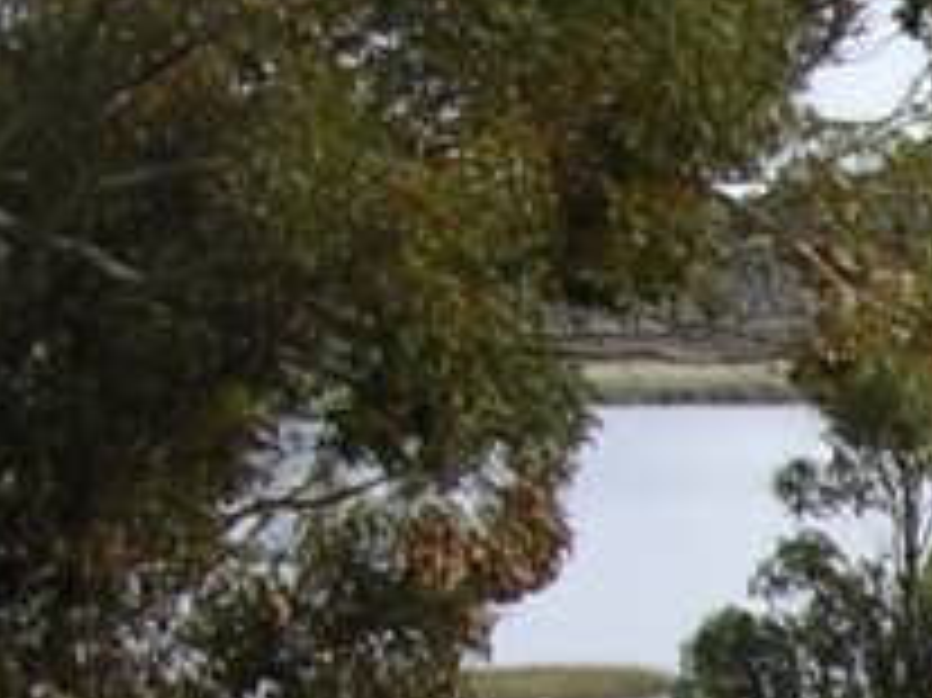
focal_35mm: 220
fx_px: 5920
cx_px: 1936
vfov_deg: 6.5
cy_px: 1608
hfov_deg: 8.5
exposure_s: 1/400
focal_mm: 5.8
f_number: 4.1
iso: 64
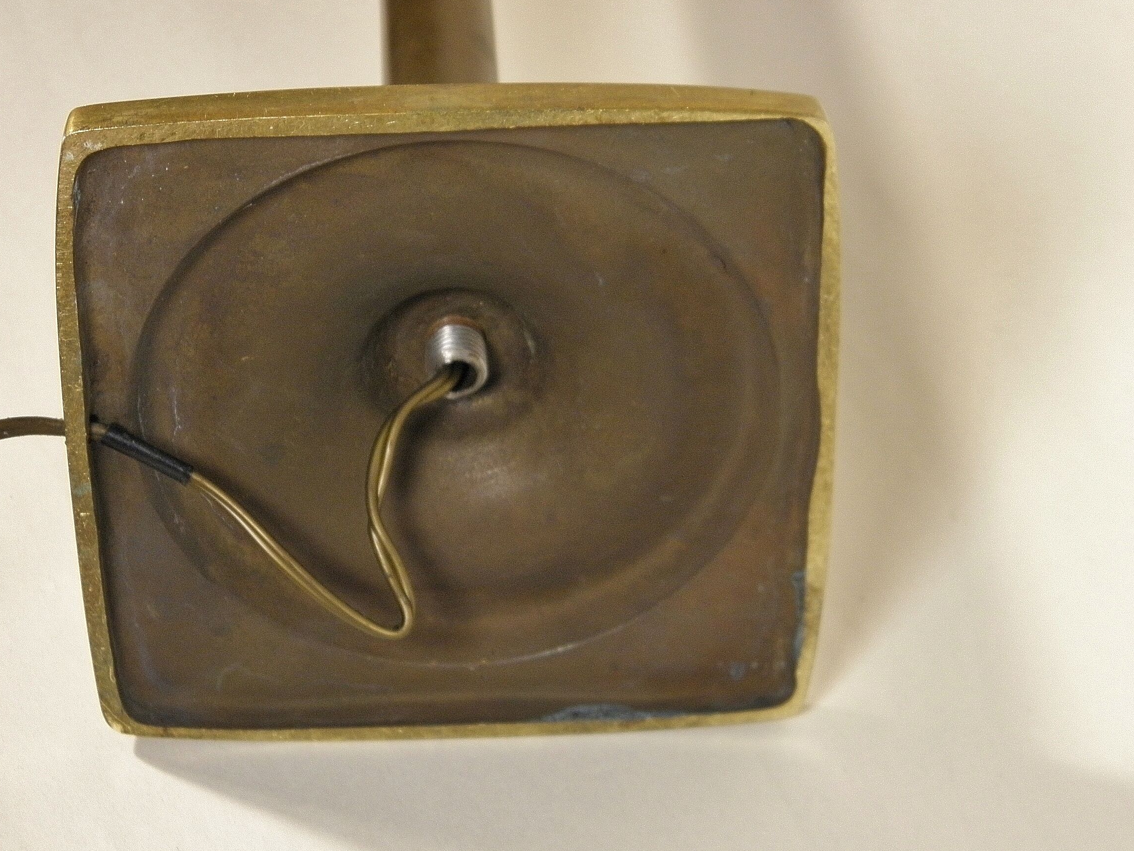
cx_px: 609
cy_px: 453
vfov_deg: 12.6
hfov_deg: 16.7
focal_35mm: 118
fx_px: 3866
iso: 200
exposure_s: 1/20
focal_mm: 19
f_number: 4.7
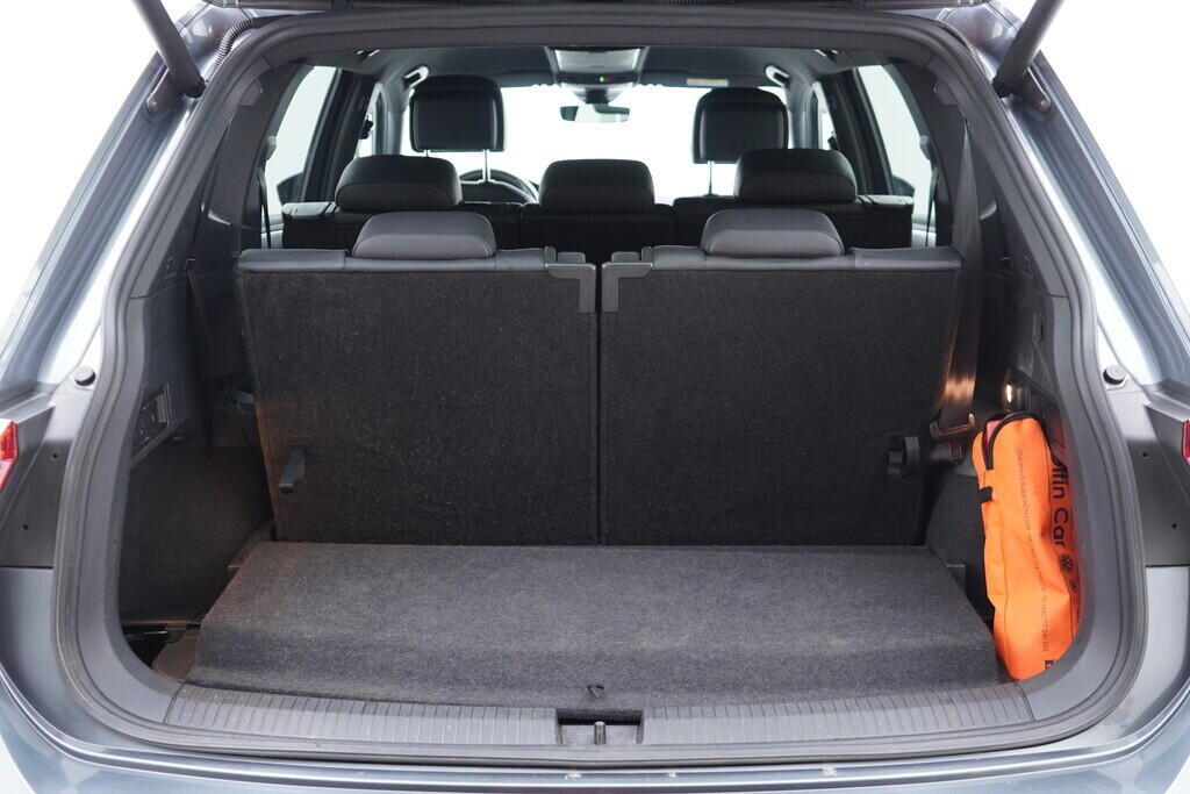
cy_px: 397
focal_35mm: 36
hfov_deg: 53.1
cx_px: 595
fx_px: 1190
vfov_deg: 36.9
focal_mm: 24
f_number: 2.8
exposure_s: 1/40
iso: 640
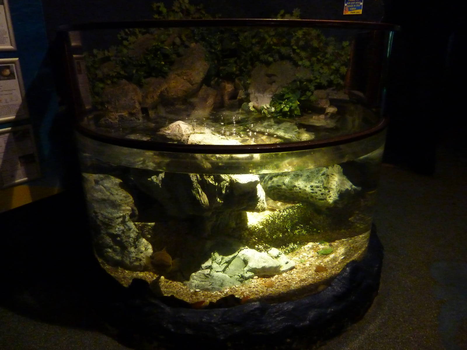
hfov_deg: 69.4
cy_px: 175
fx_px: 337
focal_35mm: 25
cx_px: 234
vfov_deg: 54.9
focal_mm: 4.1
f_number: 3.3
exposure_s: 1/15
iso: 800
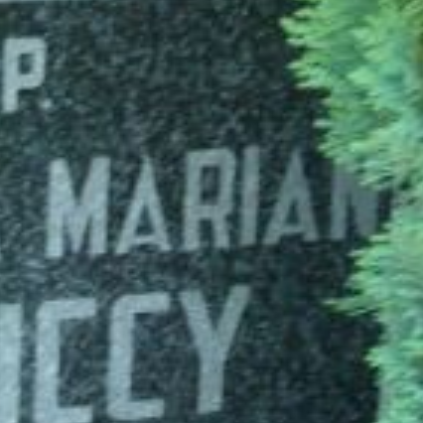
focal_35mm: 286
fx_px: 3954
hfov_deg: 6.1
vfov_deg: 6.1
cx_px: -39
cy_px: 396
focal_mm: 15.8
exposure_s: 1/50
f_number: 4.3
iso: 400
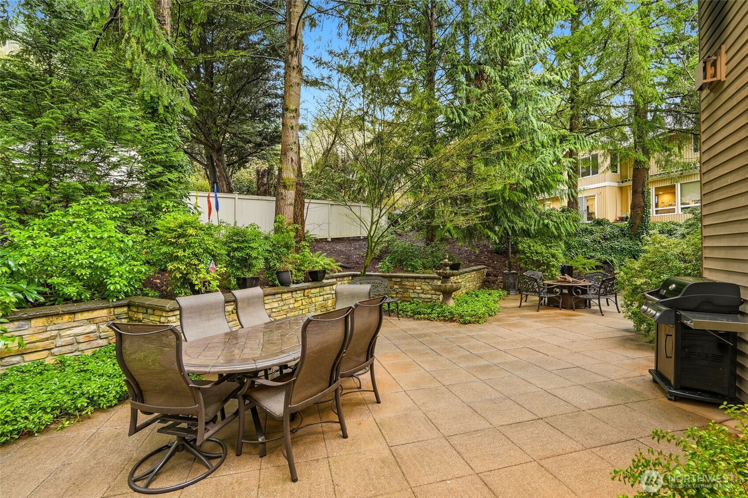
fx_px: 332
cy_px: 249
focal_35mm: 16
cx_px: 374
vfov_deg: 73.7
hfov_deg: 96.8
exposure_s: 1/640
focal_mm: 16
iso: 1250
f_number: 5.6
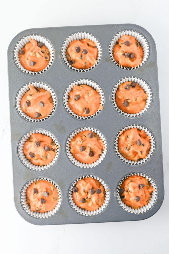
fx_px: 353
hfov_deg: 26.9
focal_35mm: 50
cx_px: 84
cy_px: 127
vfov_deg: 39.6
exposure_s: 1/320
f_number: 5
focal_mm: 50
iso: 2200
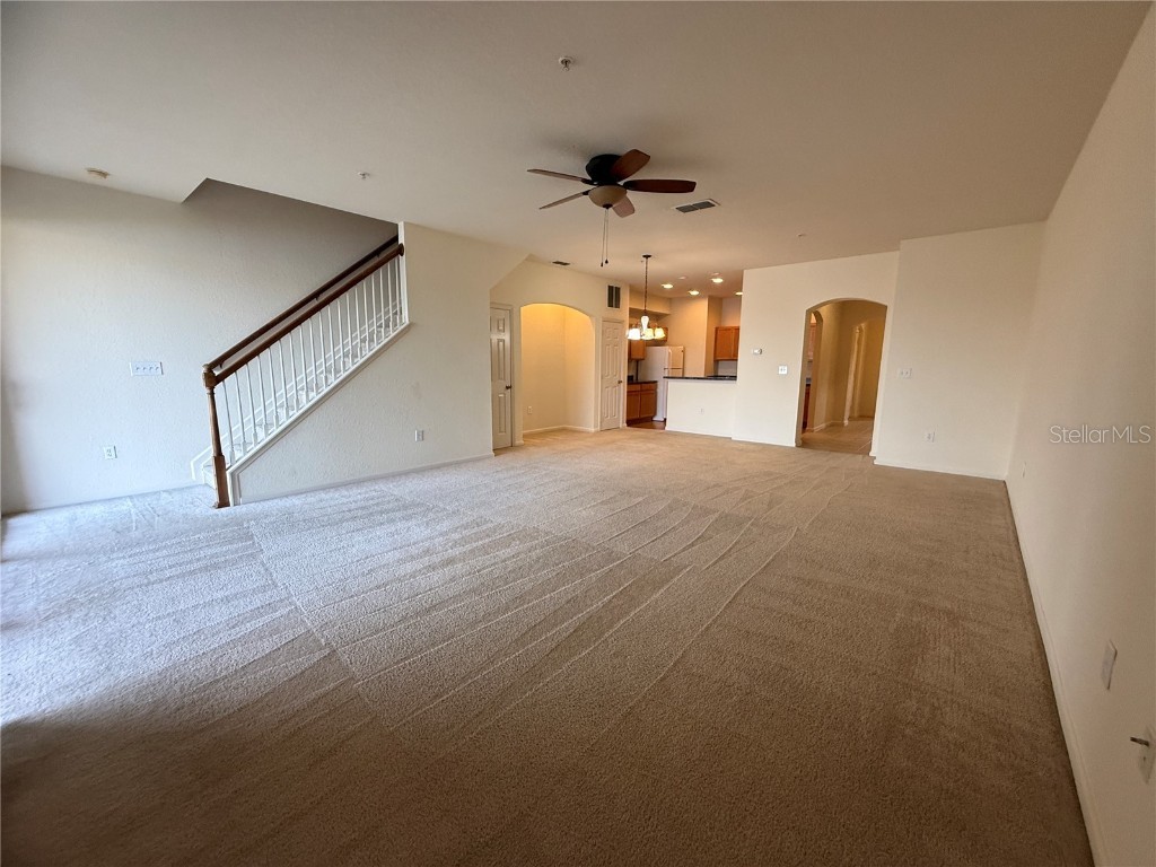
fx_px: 468
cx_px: 578
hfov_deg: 102.1
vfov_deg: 85.7
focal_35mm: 14
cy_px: 434
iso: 200
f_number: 2.2
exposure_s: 1/120
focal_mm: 2.22
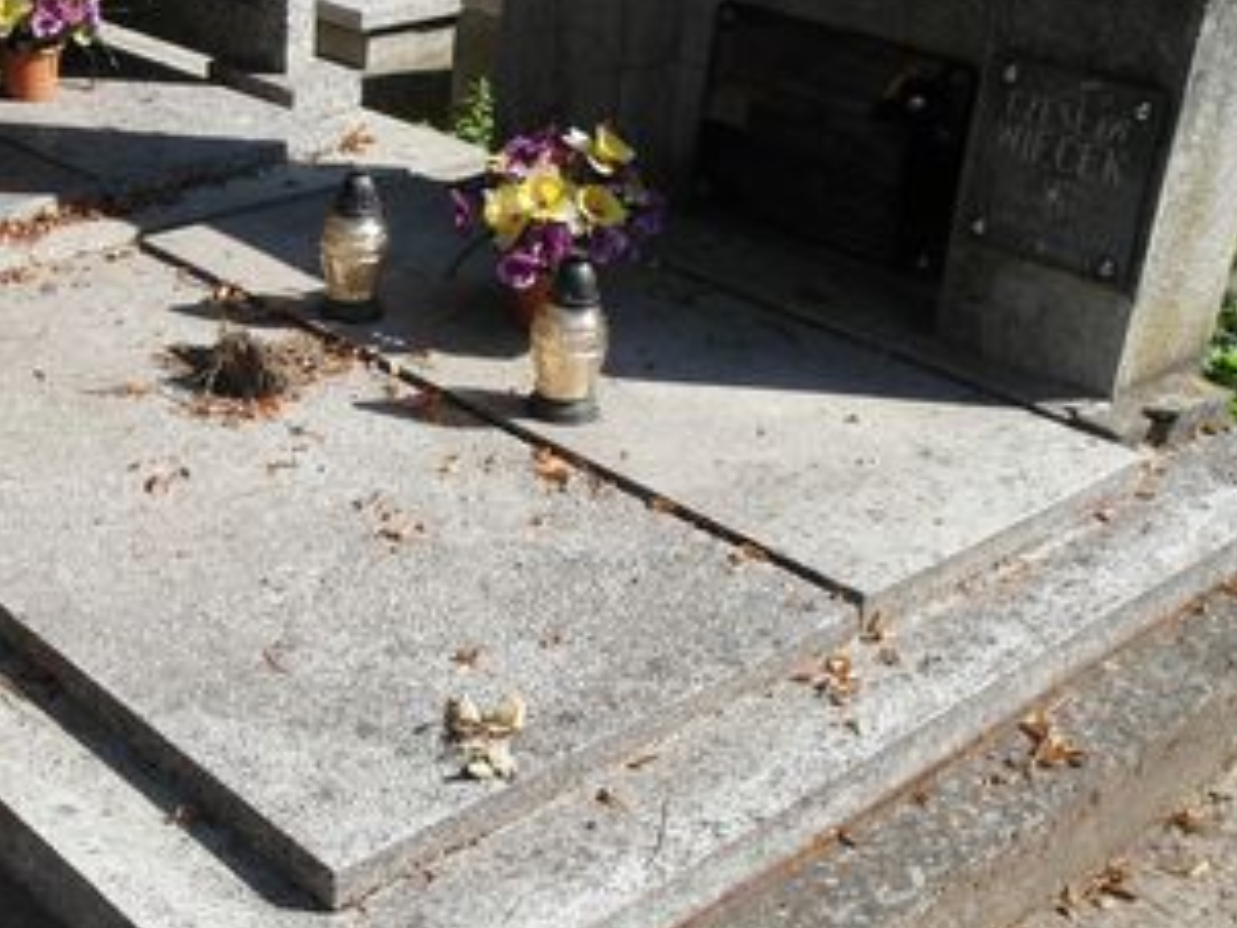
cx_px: 325
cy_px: 365
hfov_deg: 36.7
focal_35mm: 51
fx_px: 1823
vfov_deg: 28.5
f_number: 3.9
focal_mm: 5.2
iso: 80
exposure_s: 1/350
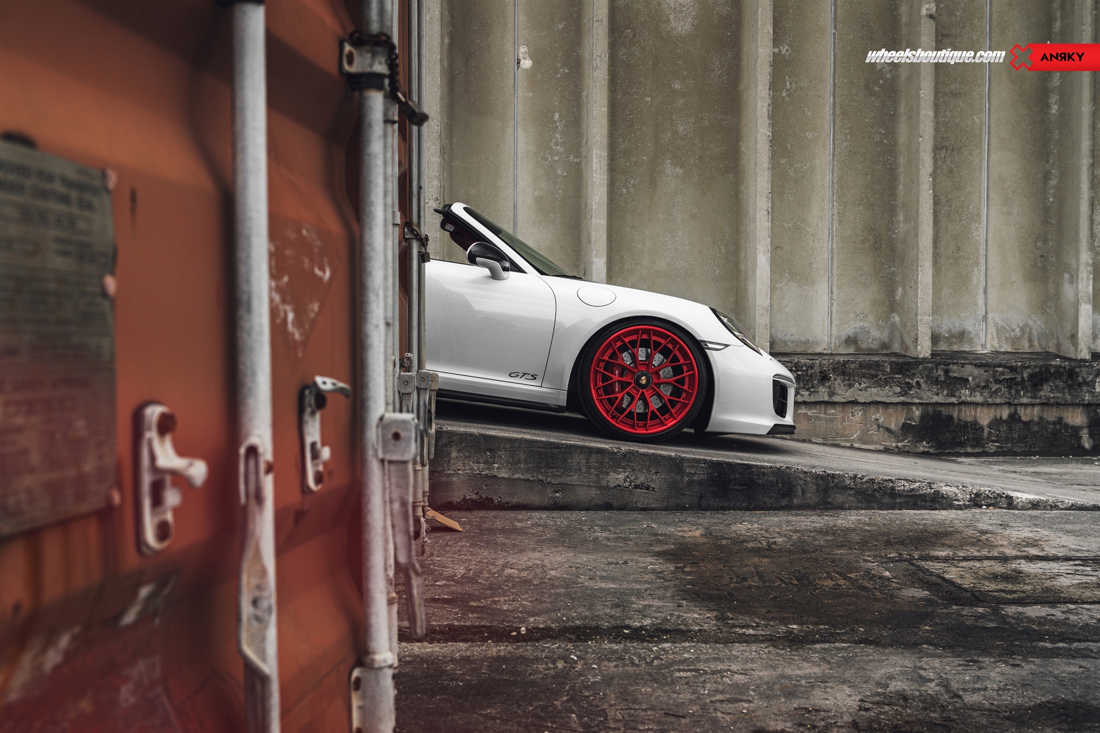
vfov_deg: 37.9
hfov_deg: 54.4
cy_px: 366
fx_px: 1069
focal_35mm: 35
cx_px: 550
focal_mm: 35
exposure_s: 1/125
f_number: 4.5
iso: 100
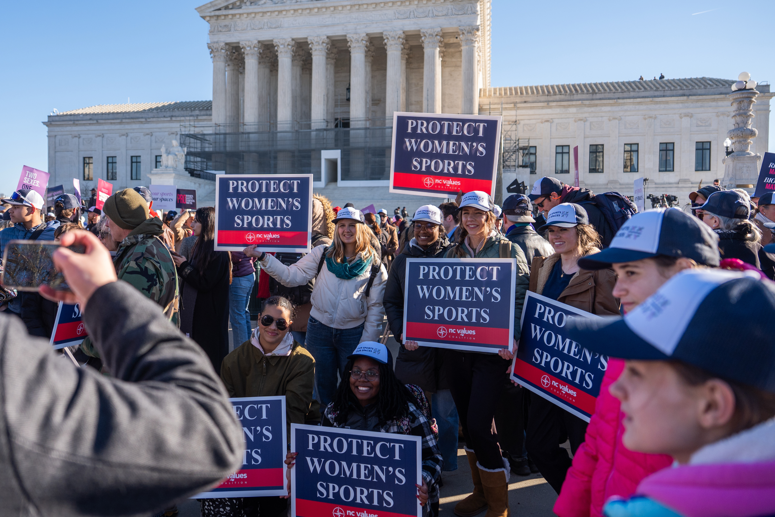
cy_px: 249
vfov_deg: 45.0
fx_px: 624
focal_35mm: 29
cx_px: 339
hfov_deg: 63.4
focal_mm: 24
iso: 125
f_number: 2.8
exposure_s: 1/2000
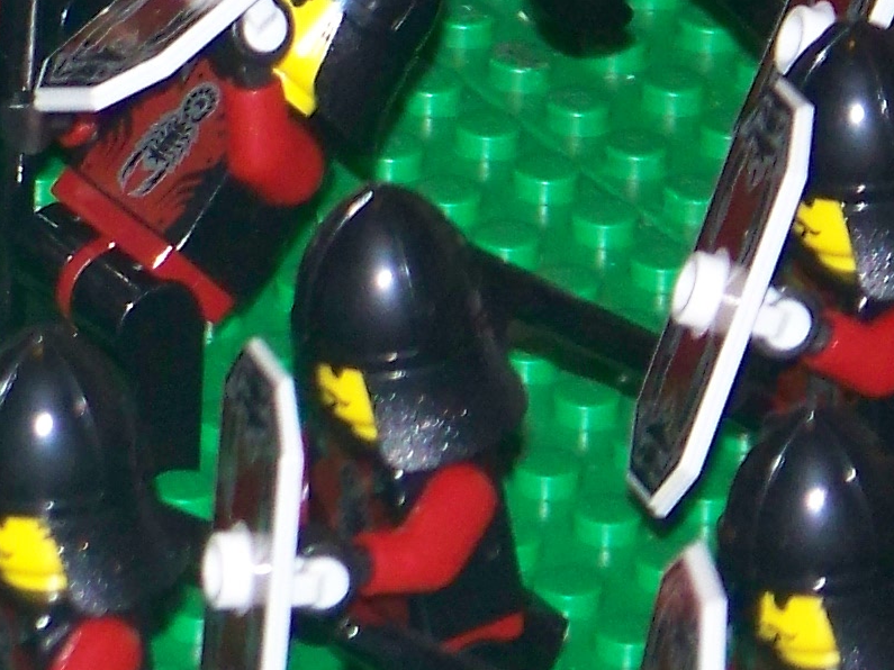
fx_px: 18360
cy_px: -472
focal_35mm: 711
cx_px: -651
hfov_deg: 2.8
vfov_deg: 2.1
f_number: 3.6
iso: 200
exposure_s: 1/40
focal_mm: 29.3
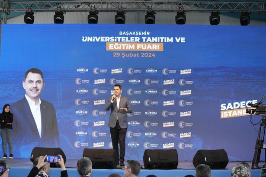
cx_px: 133
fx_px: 517
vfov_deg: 19.5
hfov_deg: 28.8
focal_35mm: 70
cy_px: 88
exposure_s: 1/200
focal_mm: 70
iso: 1250
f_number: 5.6
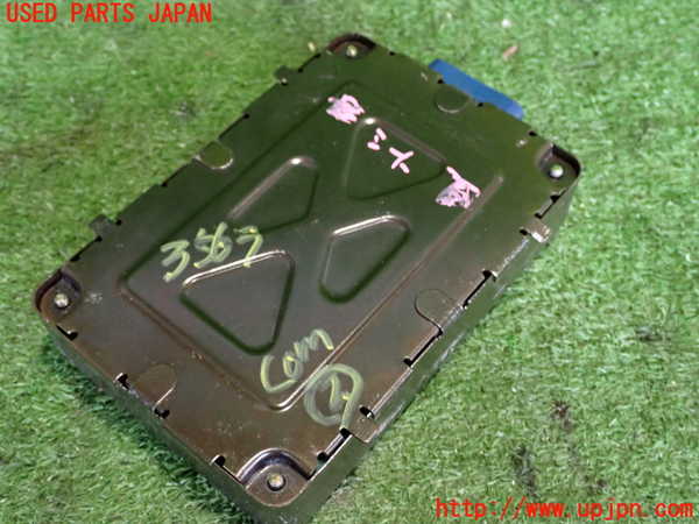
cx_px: 350
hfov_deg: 42.9
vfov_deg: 32.9
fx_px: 888
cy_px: 262
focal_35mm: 44
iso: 800
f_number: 2.9
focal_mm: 7.84
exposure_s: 1/15
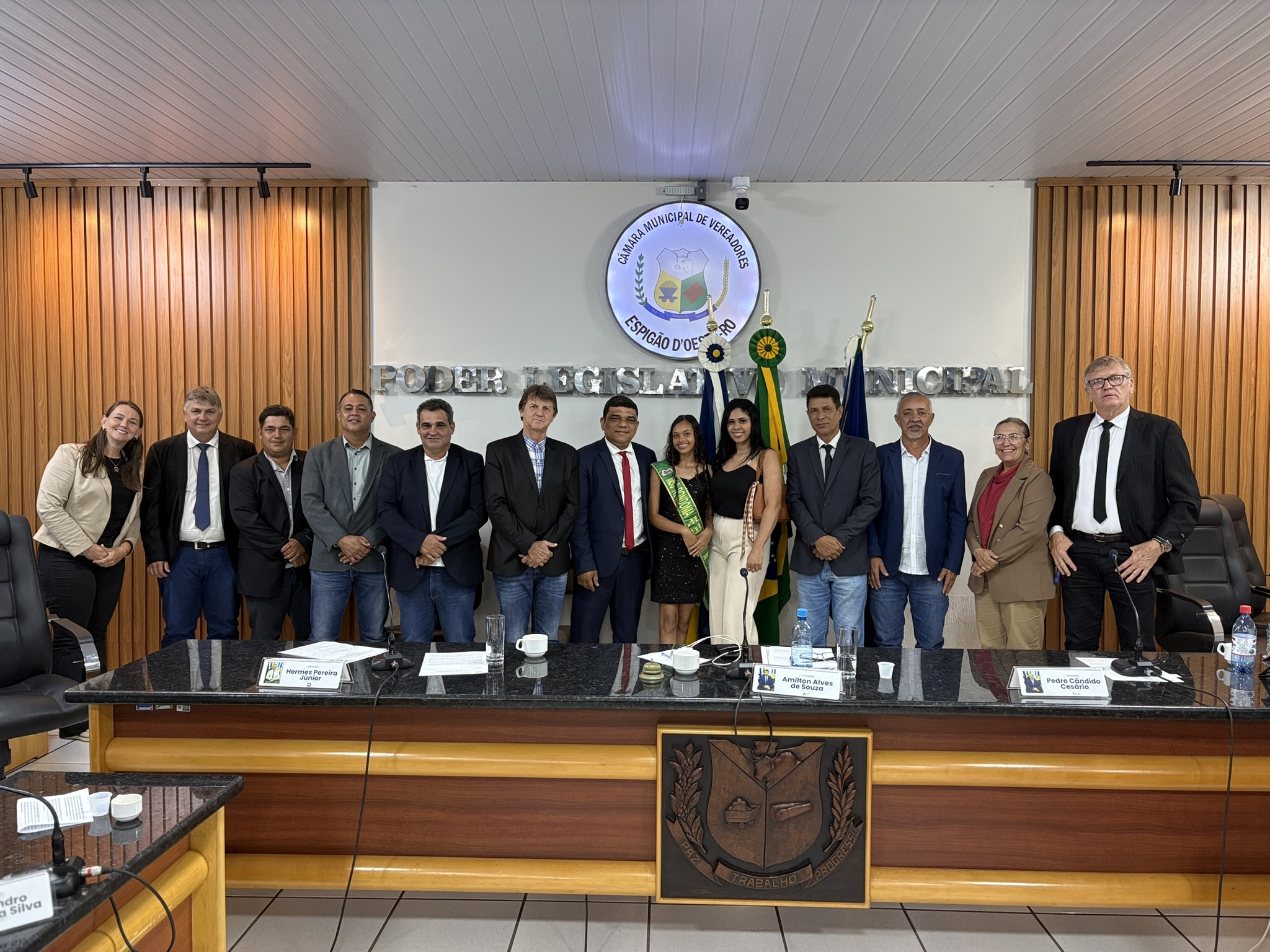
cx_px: 635
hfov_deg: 67.3
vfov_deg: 53.1
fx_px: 954
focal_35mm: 26
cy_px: 476
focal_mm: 5.96
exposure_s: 1/60
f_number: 1.6
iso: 200
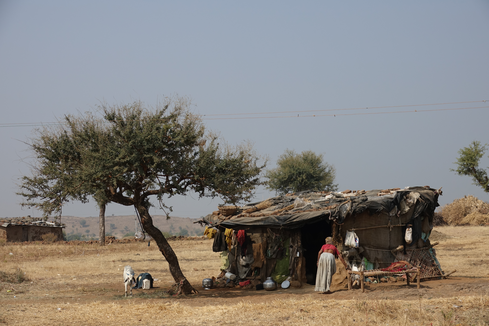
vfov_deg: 16.9
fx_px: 1100
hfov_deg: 25.1
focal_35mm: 81
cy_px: 163
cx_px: 244
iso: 100
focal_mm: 29.69
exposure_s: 1/1000
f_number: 4
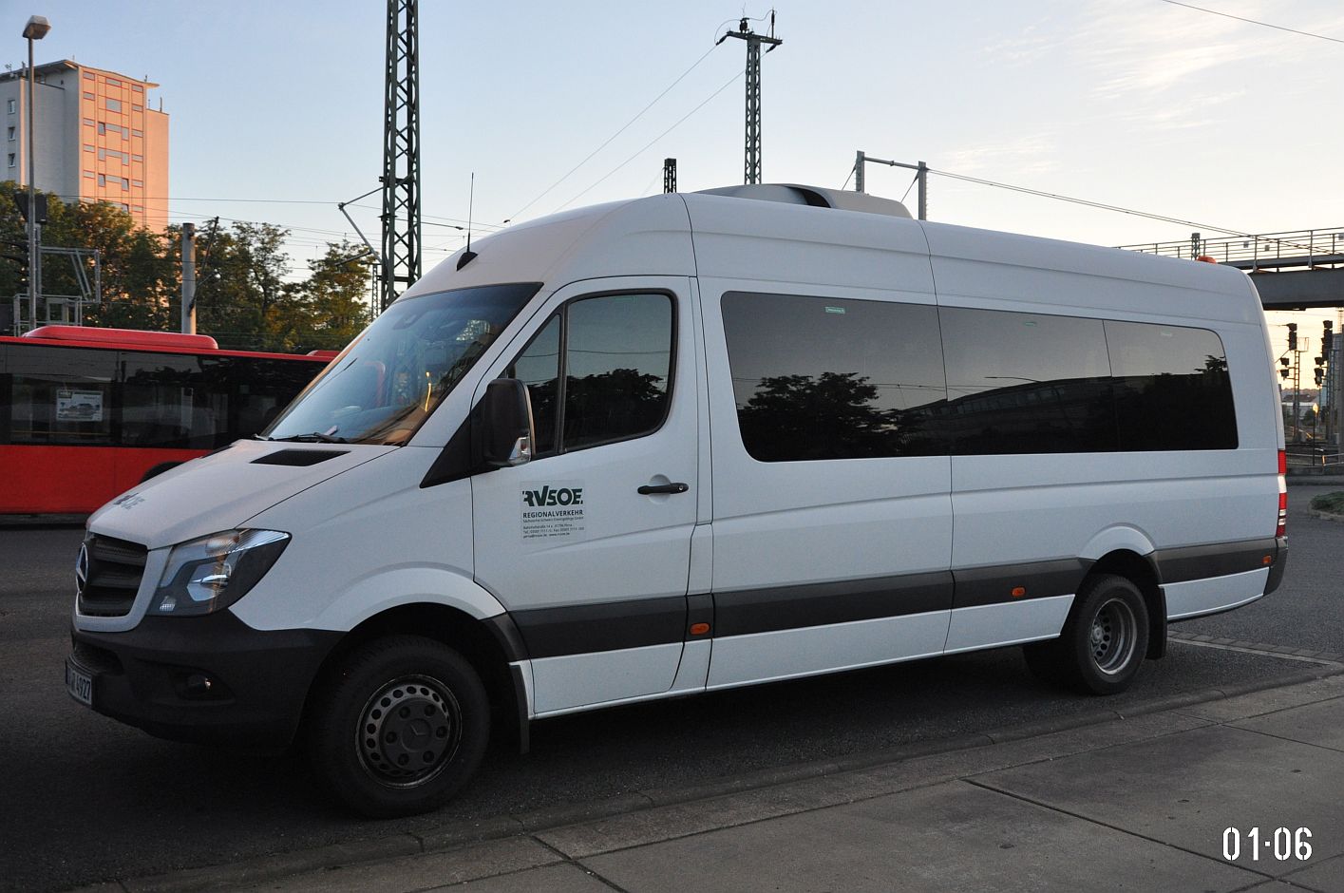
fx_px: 1231
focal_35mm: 33
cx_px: 672
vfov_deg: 39.9
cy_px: 446
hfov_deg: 57.3
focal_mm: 22
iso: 800
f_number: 3.8
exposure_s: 1/640
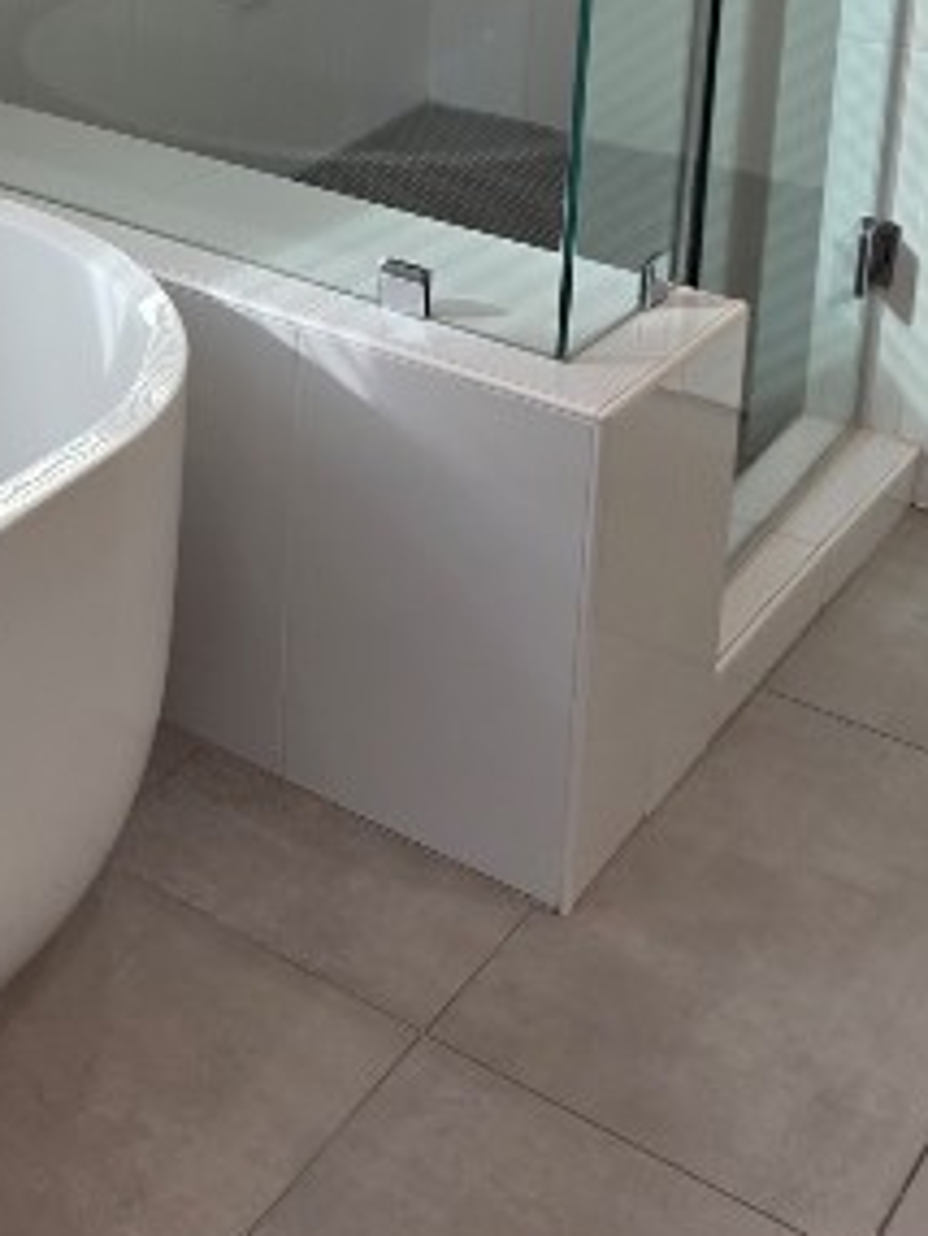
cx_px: -234
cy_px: -160
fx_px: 2215
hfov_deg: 21.7
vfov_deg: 28.1
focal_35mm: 62
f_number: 1.7
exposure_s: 1/120
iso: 32
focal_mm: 6.3
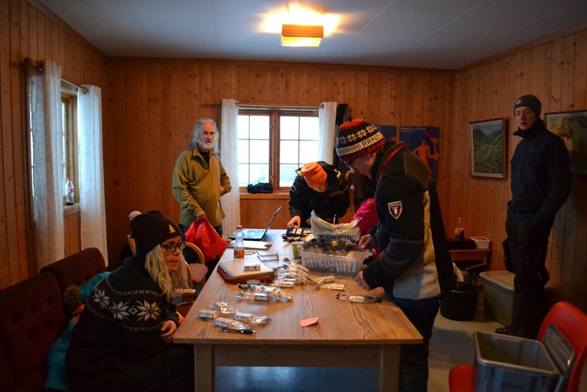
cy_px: 196
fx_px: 440
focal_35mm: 27
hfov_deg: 67.4
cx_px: 294
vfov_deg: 47.9
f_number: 3.5
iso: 3200
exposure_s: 1/20
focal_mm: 18
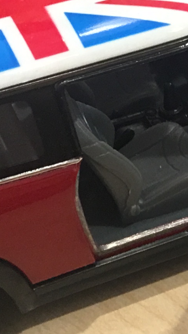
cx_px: 524
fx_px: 1312
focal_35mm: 148
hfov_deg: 7.4
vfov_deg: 14.5
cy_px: 111
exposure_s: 1/17
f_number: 2.2
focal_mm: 4.15
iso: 64
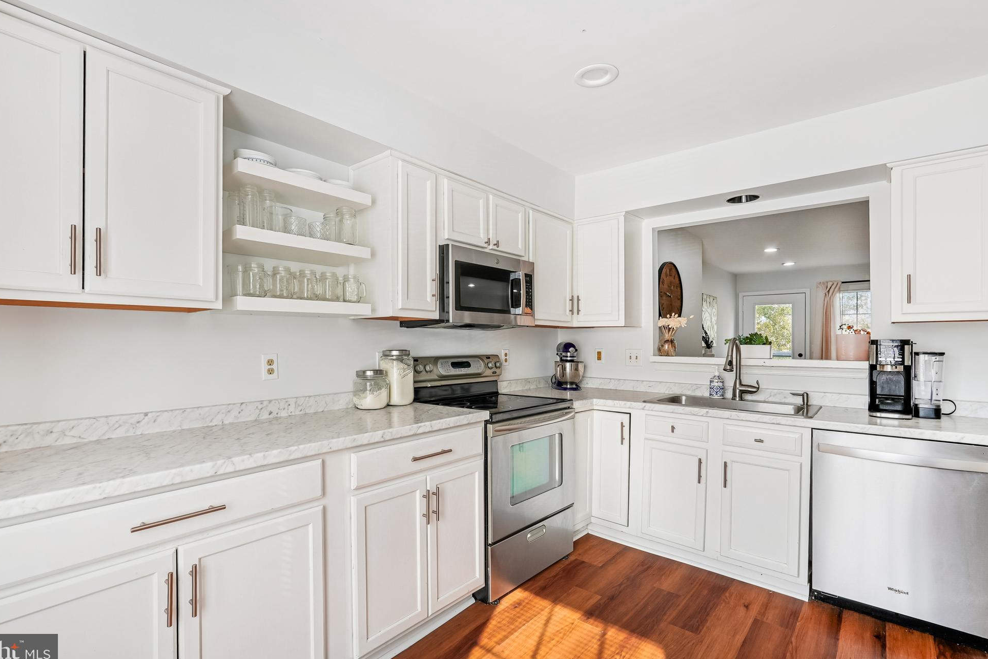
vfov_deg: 70.5
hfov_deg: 93.2
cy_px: 321
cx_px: 469
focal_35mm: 17
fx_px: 467
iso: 100
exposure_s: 1/8
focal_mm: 16
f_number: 8
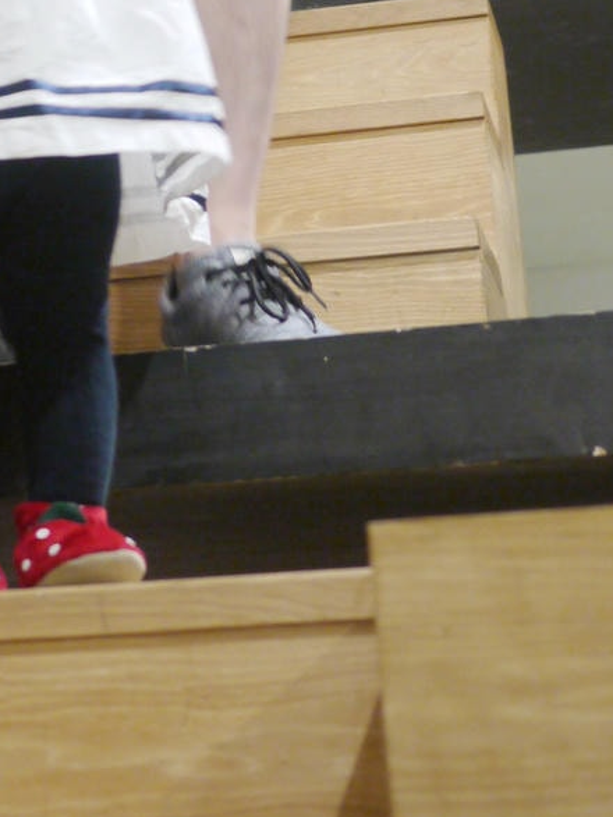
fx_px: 2575
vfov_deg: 17.6
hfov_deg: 13.4
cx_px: 0
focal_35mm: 109
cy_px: -33
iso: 400
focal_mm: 20
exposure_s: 1/40
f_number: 1.7
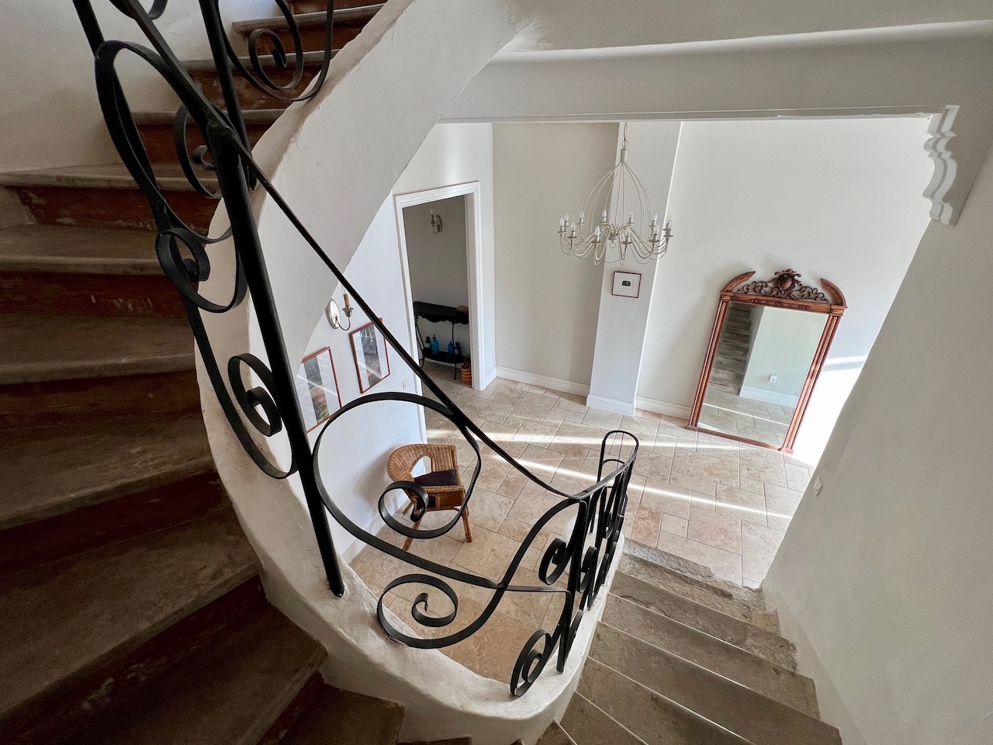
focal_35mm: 13
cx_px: 496
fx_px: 373
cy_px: 372
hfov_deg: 106.2
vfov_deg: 89.9
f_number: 1.8
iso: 80
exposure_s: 1/100
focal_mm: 1.57
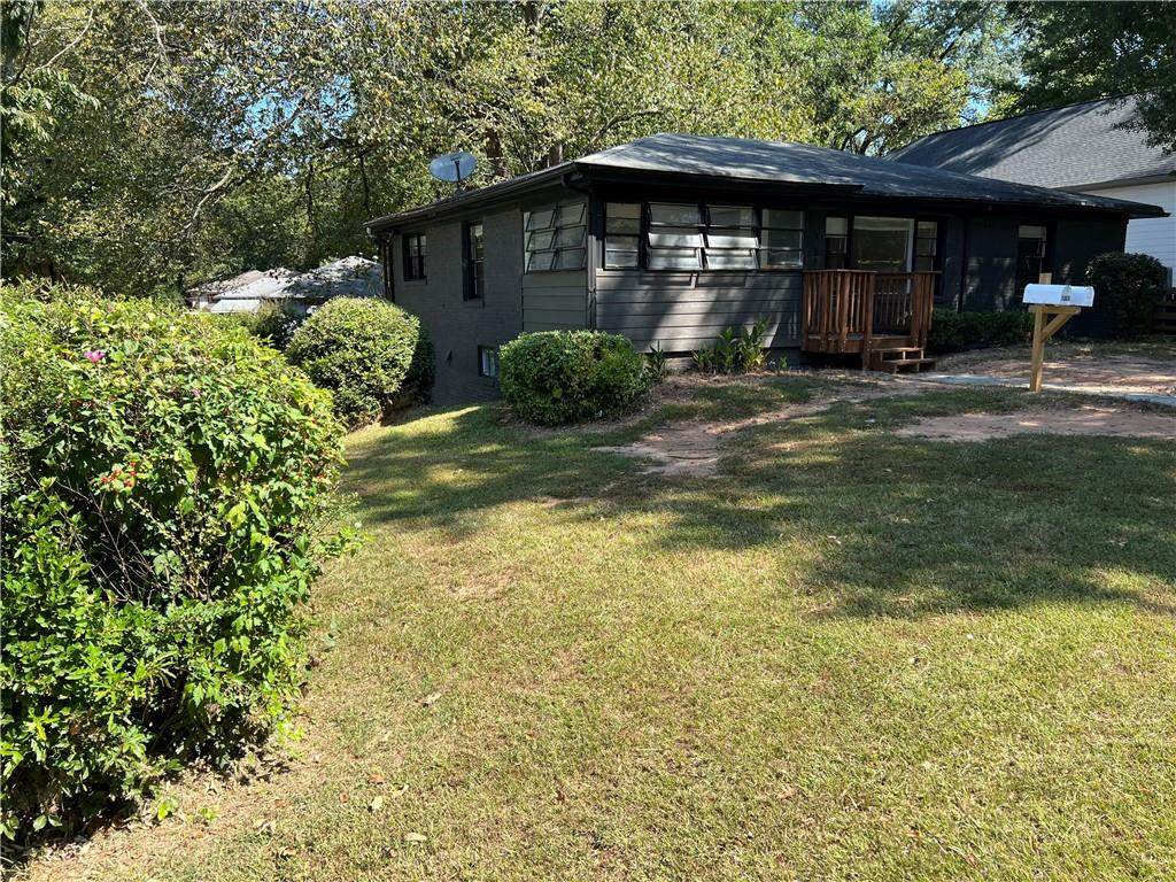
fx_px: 883
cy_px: 441
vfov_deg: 53.1
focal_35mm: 26
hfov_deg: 67.3
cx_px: 588
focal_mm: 5.7
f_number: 1.5
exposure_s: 1/1147
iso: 50
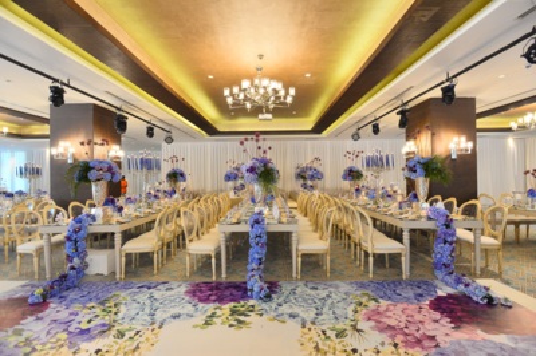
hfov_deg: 93.3
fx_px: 253
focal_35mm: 17
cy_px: 178
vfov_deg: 70.3
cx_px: 268
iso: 640
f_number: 5
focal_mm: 17
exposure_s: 1/100
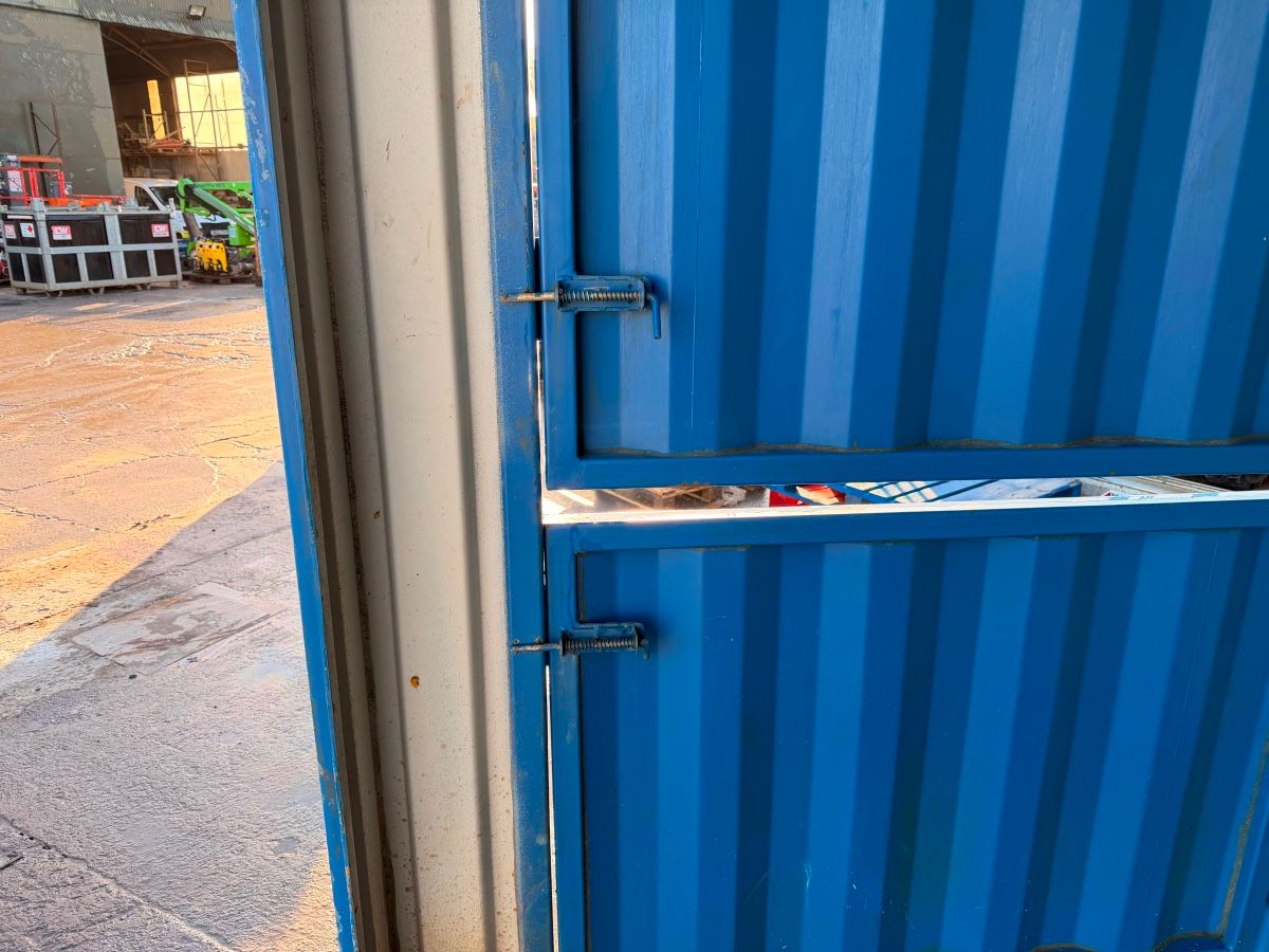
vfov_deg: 56.8
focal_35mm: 24
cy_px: 476
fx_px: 880
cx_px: 634
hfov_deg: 71.6
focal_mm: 6.76
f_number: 1.78
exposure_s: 1/363
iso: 100
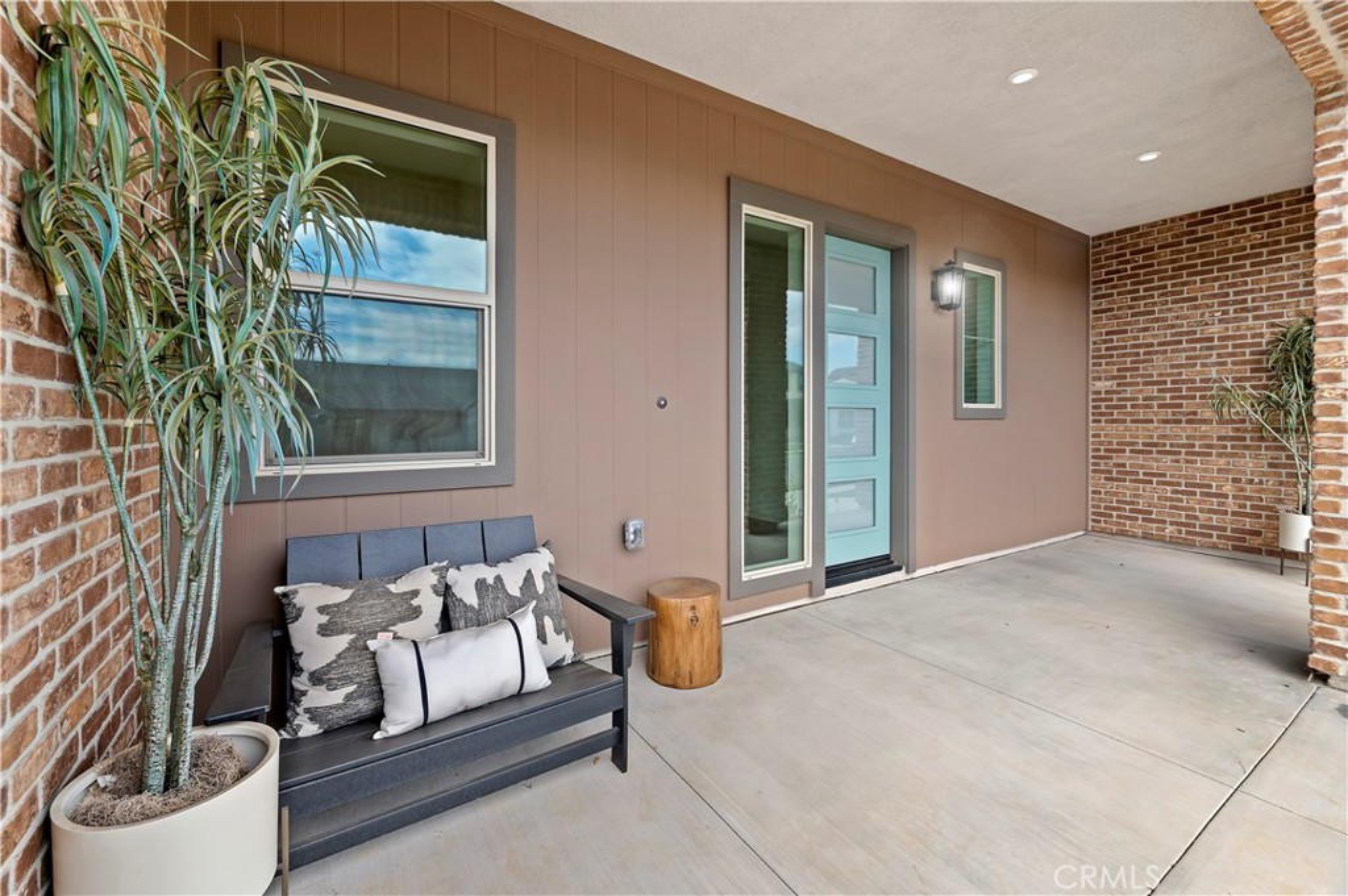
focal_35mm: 14
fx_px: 524
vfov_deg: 81.1
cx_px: 674
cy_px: 448
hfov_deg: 104.3
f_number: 13
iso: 500
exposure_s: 1/80
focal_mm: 14
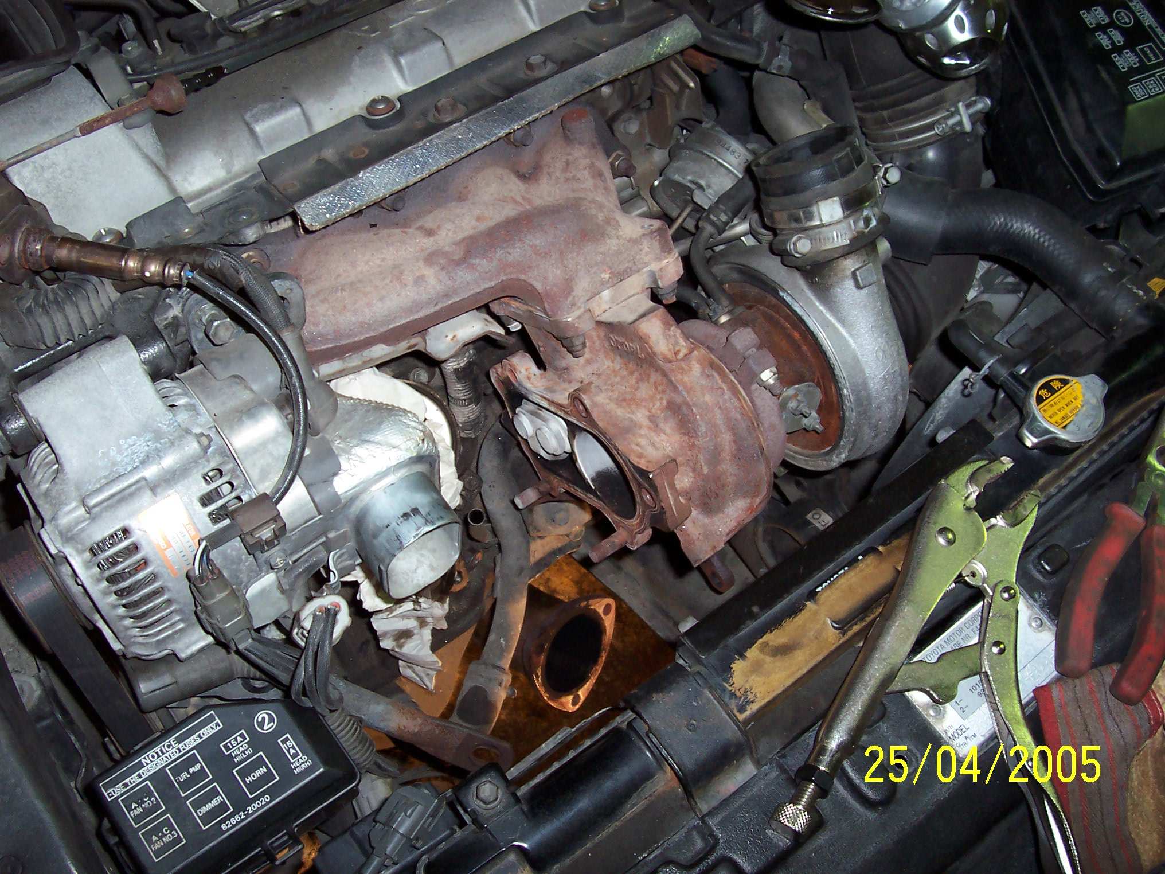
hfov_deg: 50.1
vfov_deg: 38.7
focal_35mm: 37
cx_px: 582
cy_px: 437
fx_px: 1245
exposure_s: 1/60
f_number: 2.8
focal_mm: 5.6
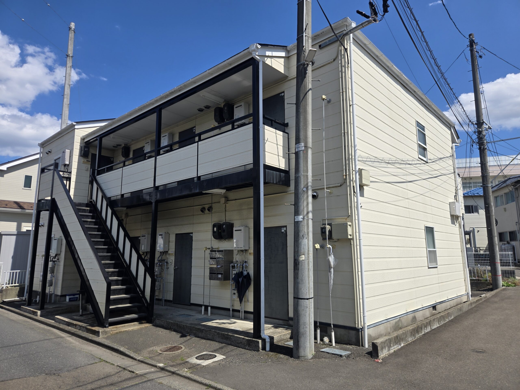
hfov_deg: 73.9
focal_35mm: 23
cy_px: 195
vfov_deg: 58.9
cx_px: 260
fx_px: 346
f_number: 1.8
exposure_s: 1/2157
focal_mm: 5.4
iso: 25
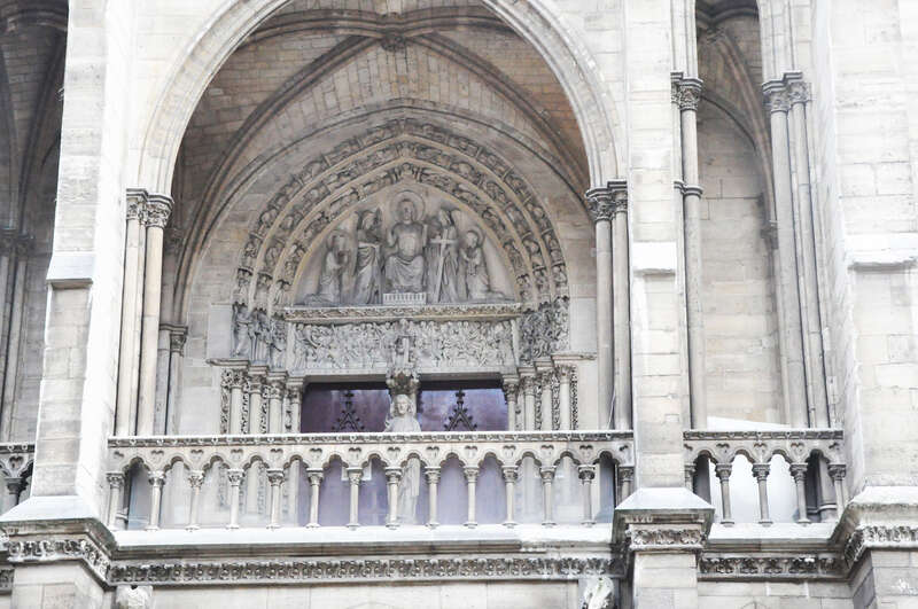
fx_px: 1719
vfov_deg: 20.1
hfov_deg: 29.9
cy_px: 304
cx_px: 459
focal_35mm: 68
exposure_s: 1/250
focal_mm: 45
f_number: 9
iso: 3200
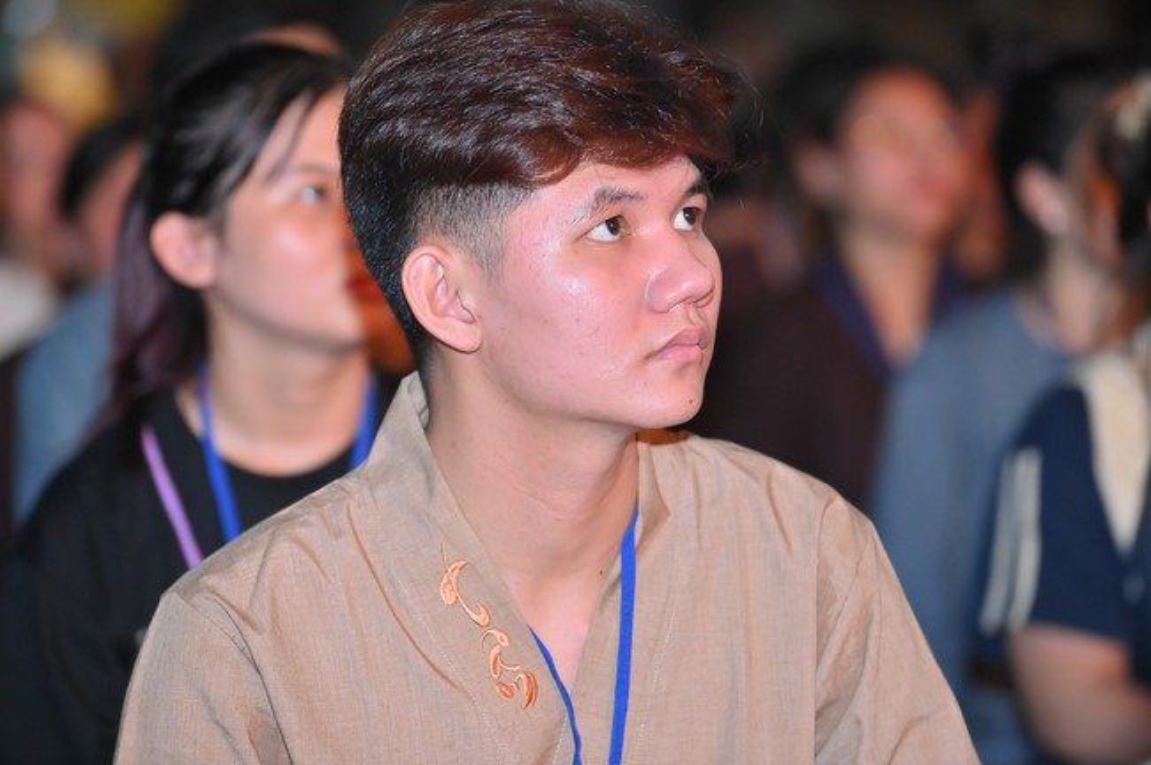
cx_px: 576
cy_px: 382
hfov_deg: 12.1
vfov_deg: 8.1
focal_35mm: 170
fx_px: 5430
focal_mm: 170
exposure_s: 1/200
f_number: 4
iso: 2000
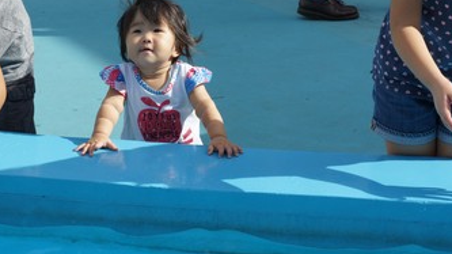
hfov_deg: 20.6
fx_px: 1242
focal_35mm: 104
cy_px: 120
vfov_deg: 11.7
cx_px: 197
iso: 200
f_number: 9
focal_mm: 55
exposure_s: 1/250
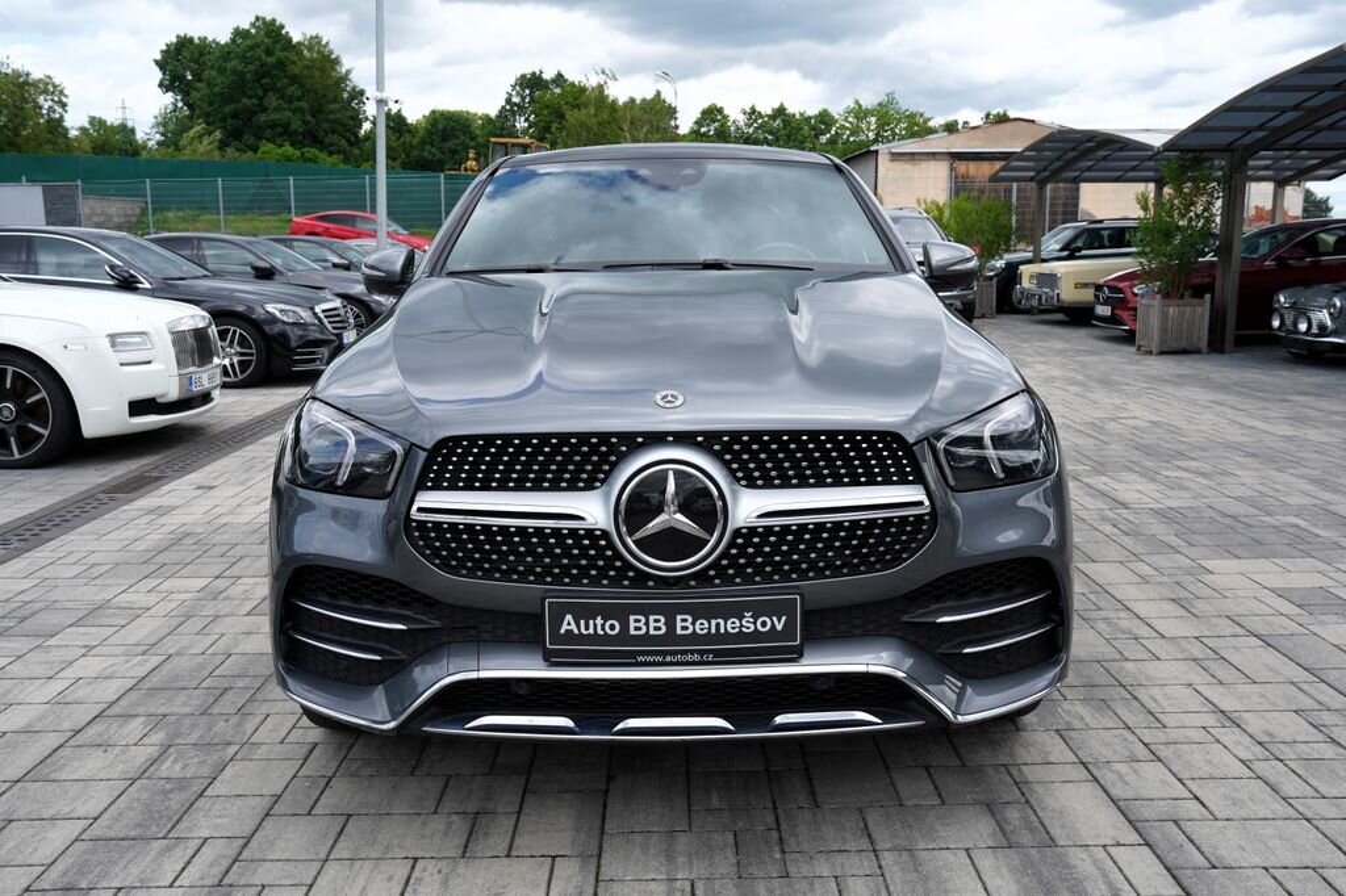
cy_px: 448
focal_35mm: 30
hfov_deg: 61.9
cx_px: 673
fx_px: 1121
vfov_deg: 43.6
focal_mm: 30
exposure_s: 1/200
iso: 100
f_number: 7.1
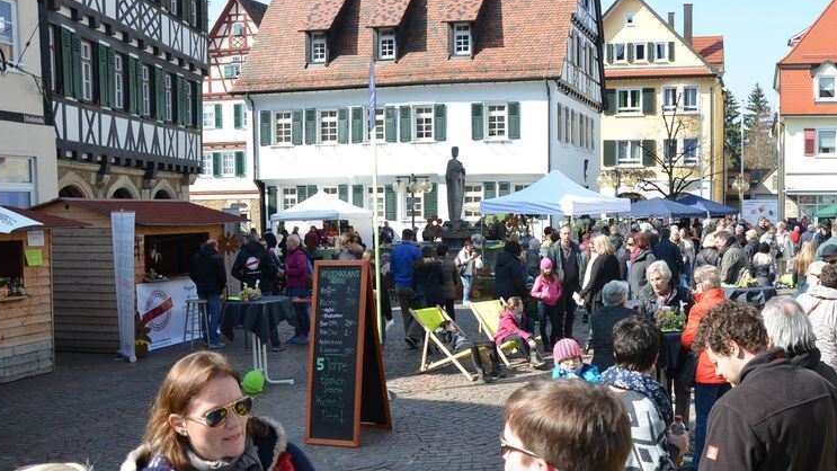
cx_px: 554
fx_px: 843
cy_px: 267
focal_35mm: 38
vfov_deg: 31.2
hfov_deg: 51.8
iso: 100
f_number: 6.3
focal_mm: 18
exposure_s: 1/160
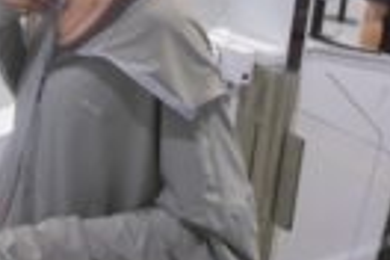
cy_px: -90
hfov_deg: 35.5
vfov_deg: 25.2
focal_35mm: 45
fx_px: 487
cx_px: -64
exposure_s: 1/160
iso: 1000
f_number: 3.2
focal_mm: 14
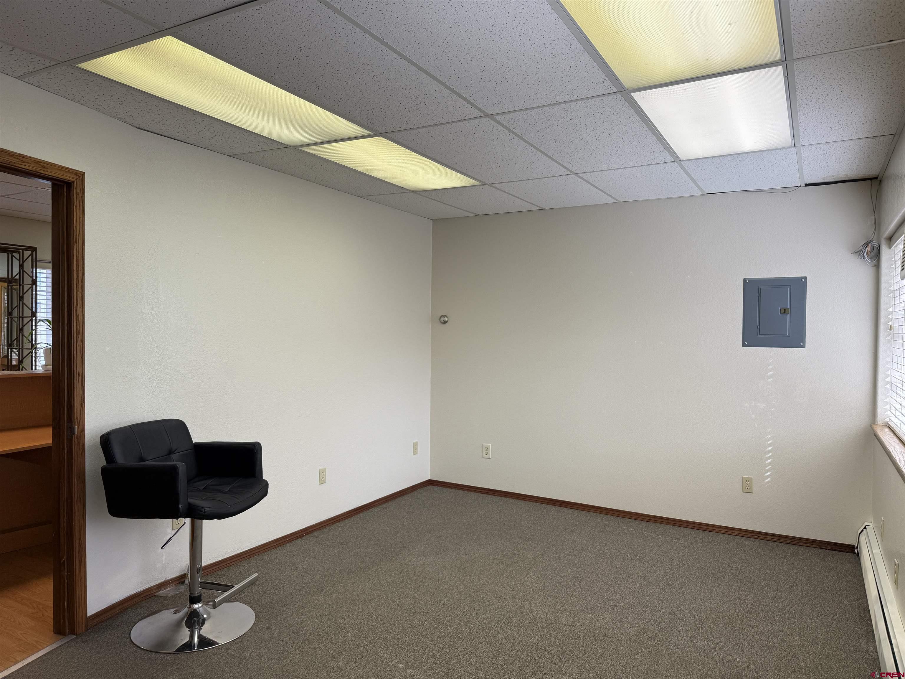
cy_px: 340
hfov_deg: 71.6
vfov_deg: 56.8
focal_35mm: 24
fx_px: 627
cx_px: 452
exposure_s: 1/365
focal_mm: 6.76
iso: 100
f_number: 1.78
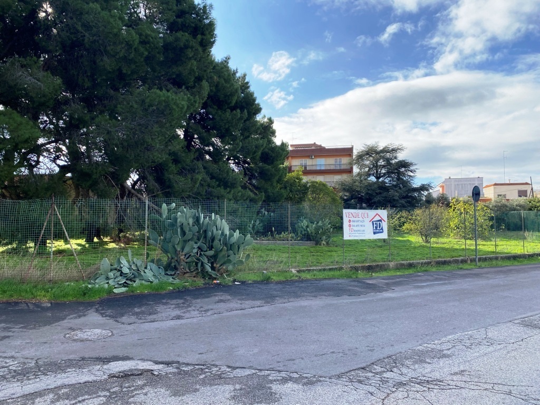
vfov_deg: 53.1
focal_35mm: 26
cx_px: 270
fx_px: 406
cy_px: 202
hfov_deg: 67.3
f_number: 1.8
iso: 32
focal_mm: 4.25
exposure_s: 1/2066
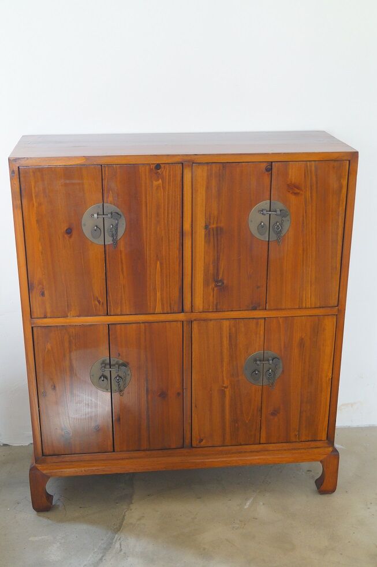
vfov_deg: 43.6
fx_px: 709
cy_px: 284
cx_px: 188
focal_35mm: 45
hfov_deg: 29.8
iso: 1000
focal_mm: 30
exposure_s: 1/60
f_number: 4.5
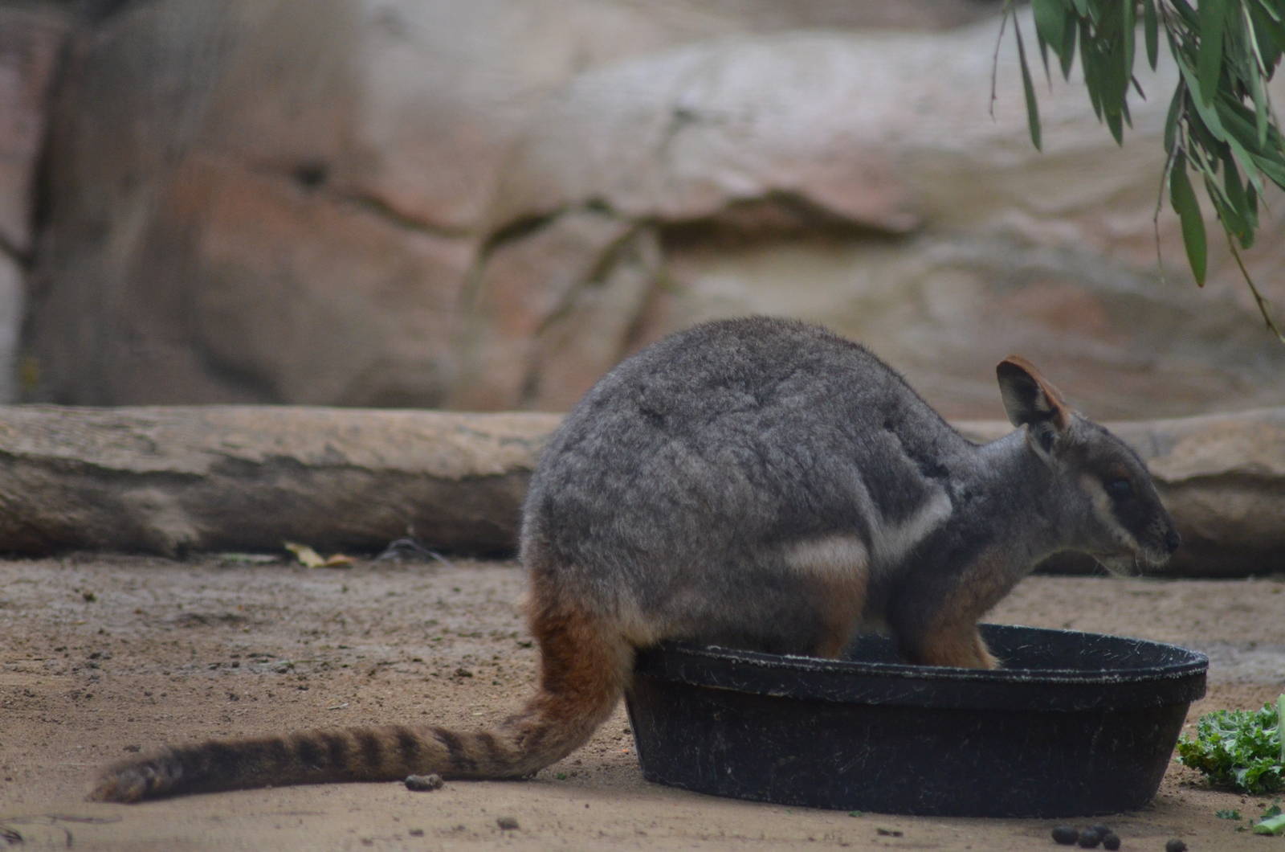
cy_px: 426
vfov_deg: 3.0
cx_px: 642
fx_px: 16030
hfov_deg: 4.6
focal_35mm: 450
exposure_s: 1/500
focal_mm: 300
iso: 2000
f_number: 5.6
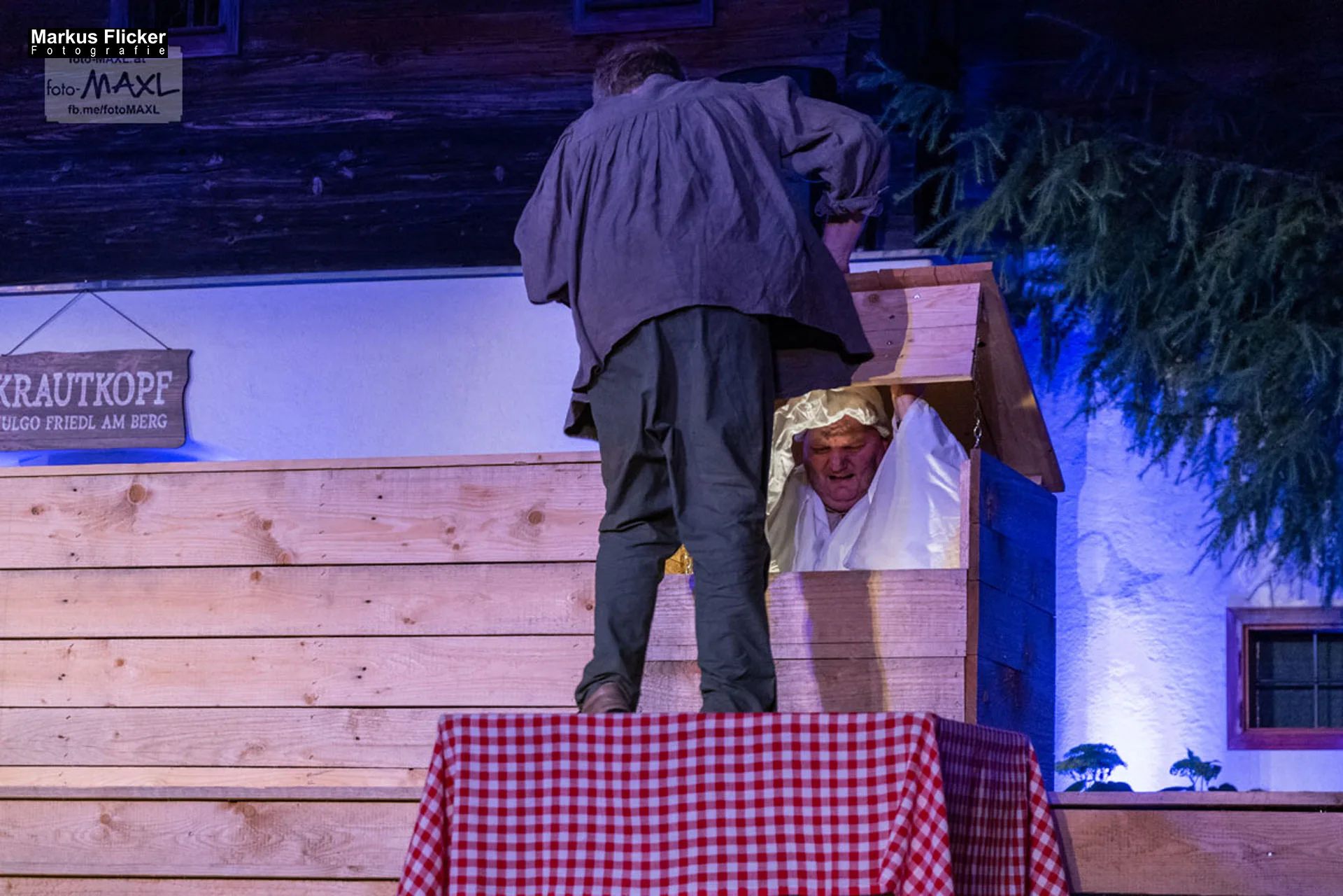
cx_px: 672
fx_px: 3245
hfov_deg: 23.4
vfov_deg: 15.7
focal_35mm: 87
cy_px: 448
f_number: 3.8
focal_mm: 58
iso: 2200
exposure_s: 1/250
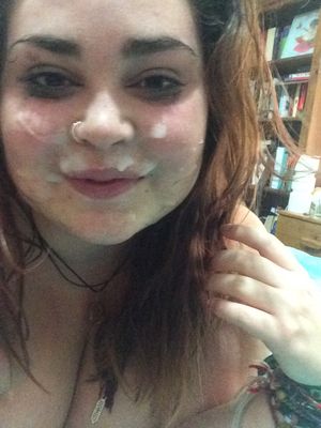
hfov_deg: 45.4
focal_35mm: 31
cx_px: 160
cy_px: 214
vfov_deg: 58.4
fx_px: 383
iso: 1250
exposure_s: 1/17
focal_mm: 2.15
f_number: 2.4
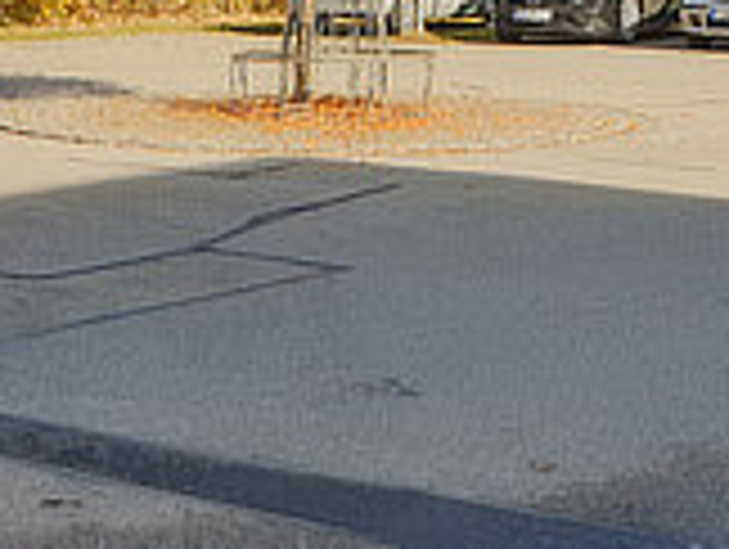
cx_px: 225
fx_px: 1856
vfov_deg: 15.7
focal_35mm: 88
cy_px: 790
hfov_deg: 22.1
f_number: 2.4
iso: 50
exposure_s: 1/431
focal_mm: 4.3
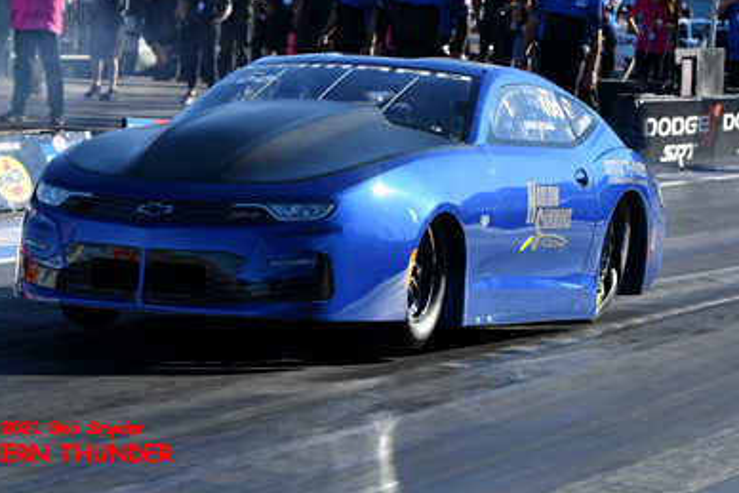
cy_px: 221
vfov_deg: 7.0
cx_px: 347
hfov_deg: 10.4
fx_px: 4045
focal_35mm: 197
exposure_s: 1/1000
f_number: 5.6
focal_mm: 102
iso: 160
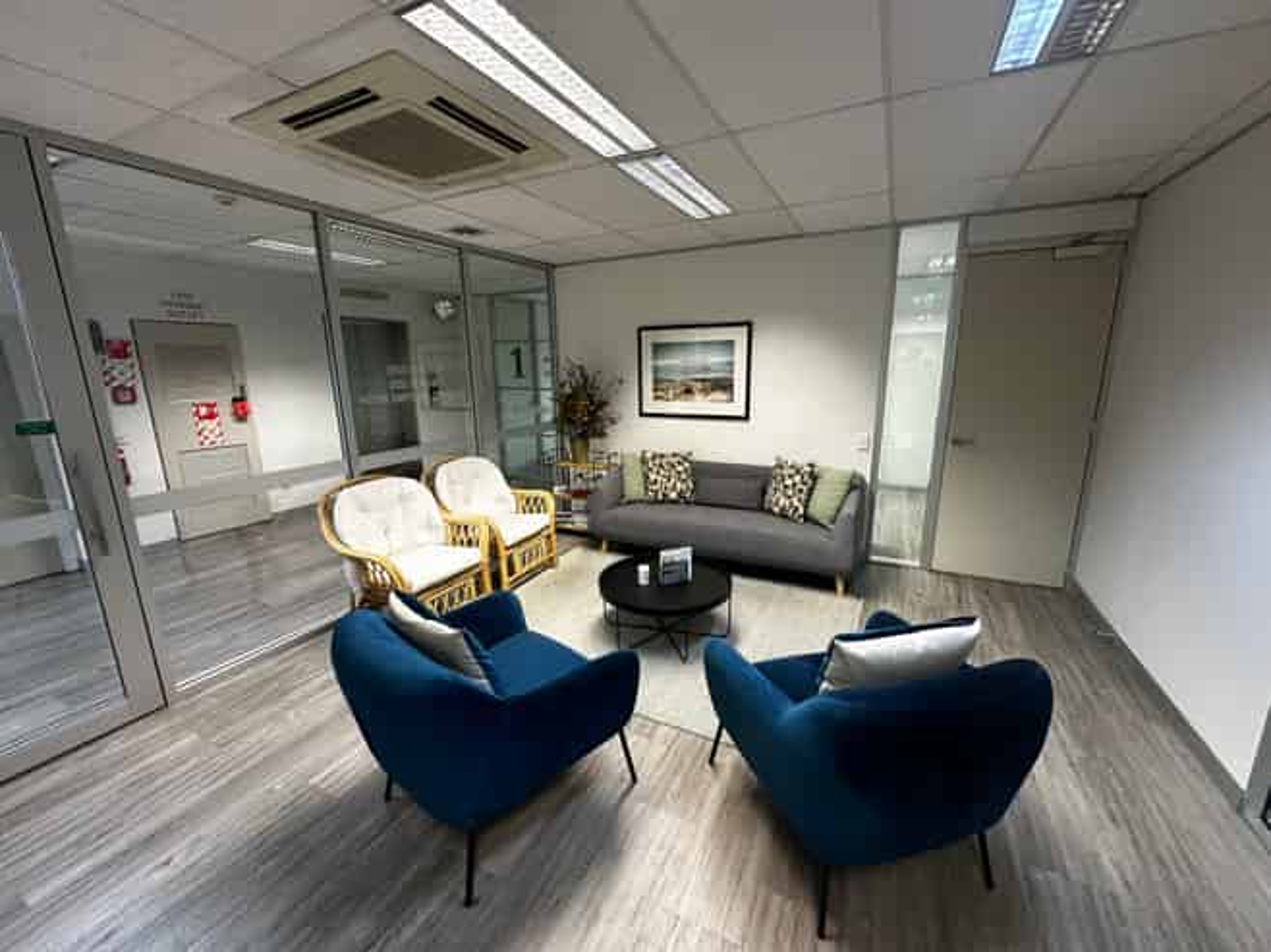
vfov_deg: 85.6
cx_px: 636
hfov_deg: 102.1
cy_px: 476
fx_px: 514
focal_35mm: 14
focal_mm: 2.22
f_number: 2.2
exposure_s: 1/50
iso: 160
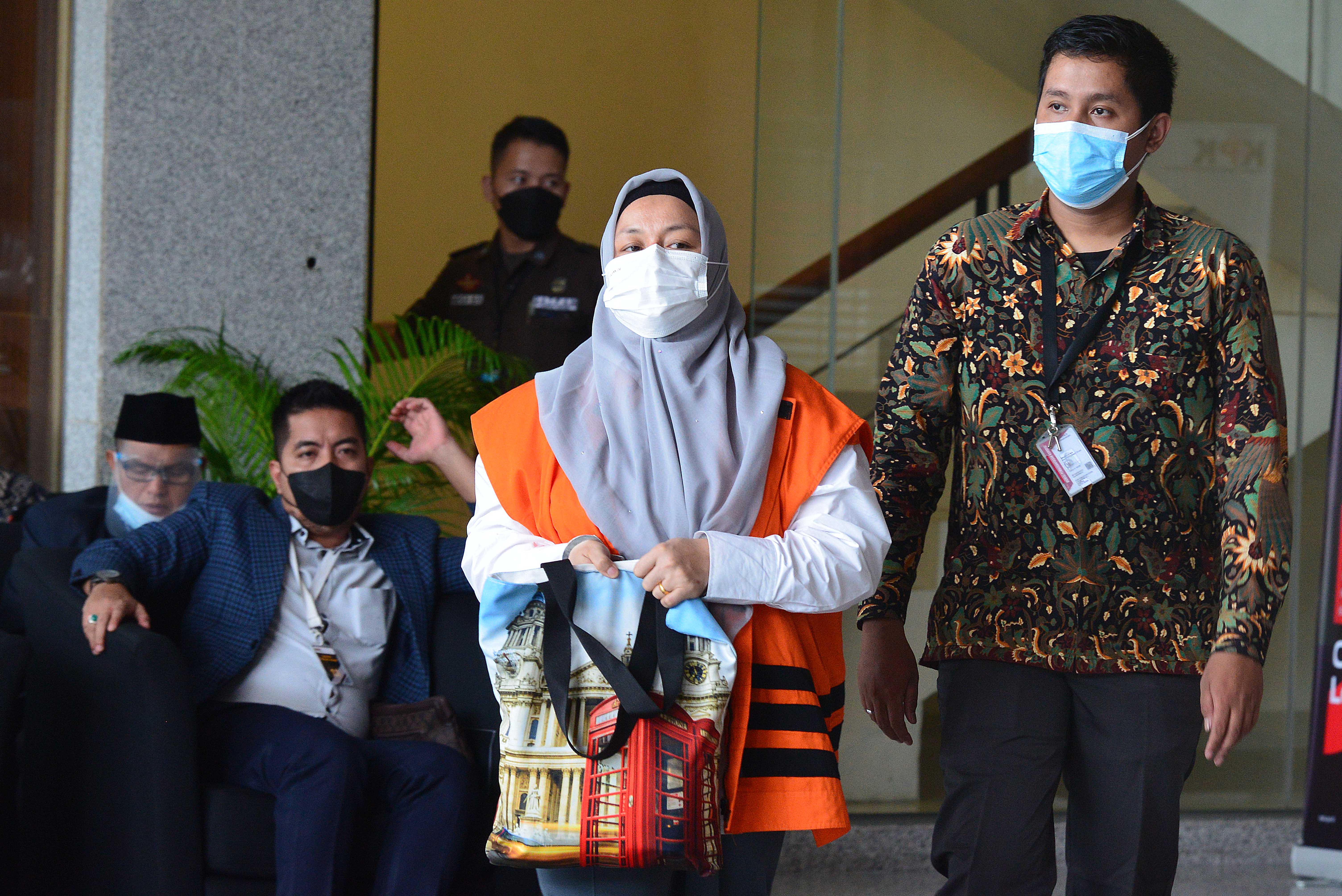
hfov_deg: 13.2
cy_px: 448
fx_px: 5780
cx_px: 671
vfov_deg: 8.9
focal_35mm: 155
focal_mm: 155
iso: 2500
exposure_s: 1/125
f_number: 7.1
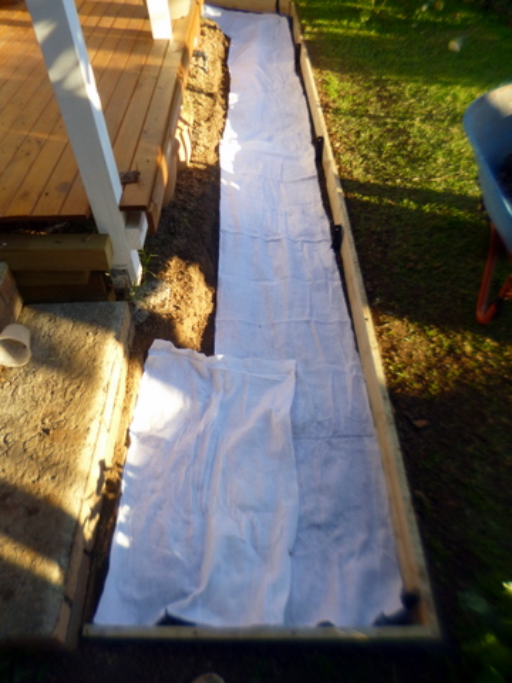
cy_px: 342
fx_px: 473
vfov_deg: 71.6
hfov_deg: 56.8
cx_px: 256
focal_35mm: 24
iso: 100
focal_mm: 4.3
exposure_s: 1/200
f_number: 2.5
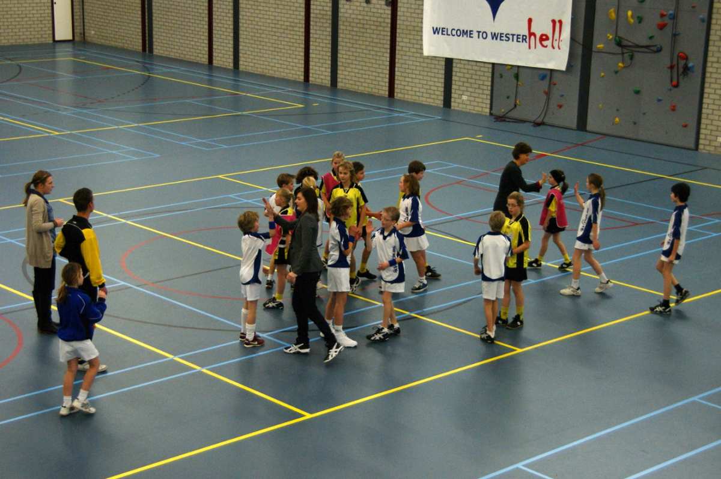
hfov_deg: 37.9
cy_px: 240
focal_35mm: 52
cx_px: 360
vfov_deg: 25.7
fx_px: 1050
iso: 800
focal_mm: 35
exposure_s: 1/160
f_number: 4.5
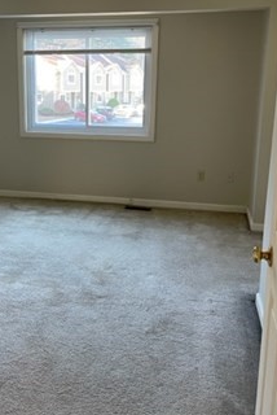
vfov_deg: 50.5
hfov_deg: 34.8
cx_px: 94
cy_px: 175
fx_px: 438
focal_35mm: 38
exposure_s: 1/60
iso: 160
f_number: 1.6
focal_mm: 5.1
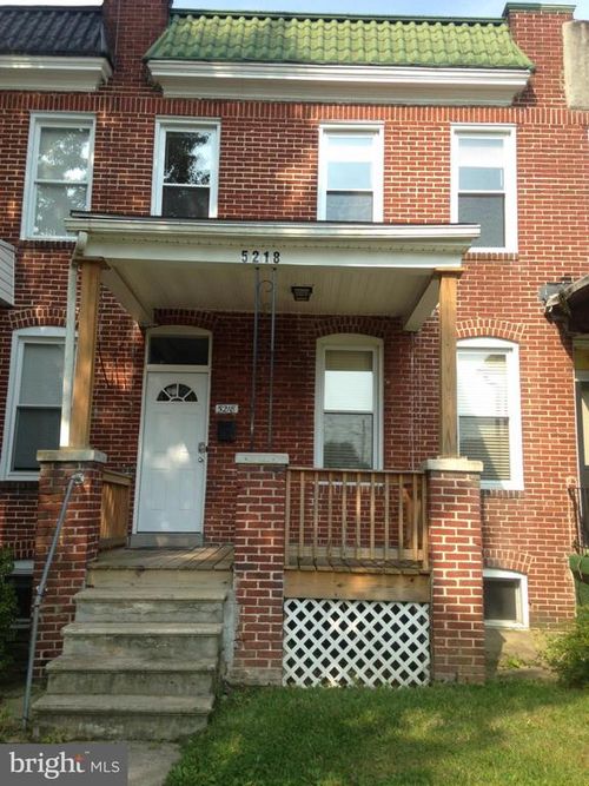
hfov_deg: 42.9
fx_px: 749
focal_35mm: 33
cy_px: 393
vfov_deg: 55.4
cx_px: 294
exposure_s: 1/602
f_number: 2.4
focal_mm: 4.12
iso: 50
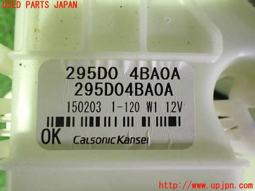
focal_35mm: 30
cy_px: 96
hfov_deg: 60.0
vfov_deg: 46.8
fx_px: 221
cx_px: 128
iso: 1250
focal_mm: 5.4
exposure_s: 1/30
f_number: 2.3
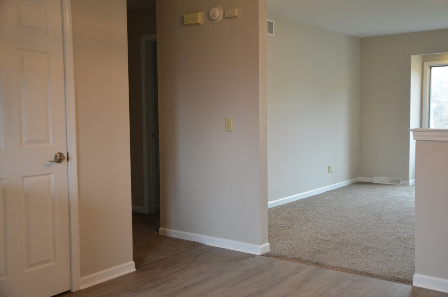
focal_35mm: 39
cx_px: 224
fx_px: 484
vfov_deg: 34.1
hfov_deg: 49.6
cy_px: 148
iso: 500
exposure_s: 1/60
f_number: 4
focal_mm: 26
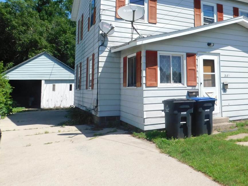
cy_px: 59
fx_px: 244
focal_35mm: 34
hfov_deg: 52.2
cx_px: 179
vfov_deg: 41.1
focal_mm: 4
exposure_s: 1/1250
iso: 125
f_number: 3
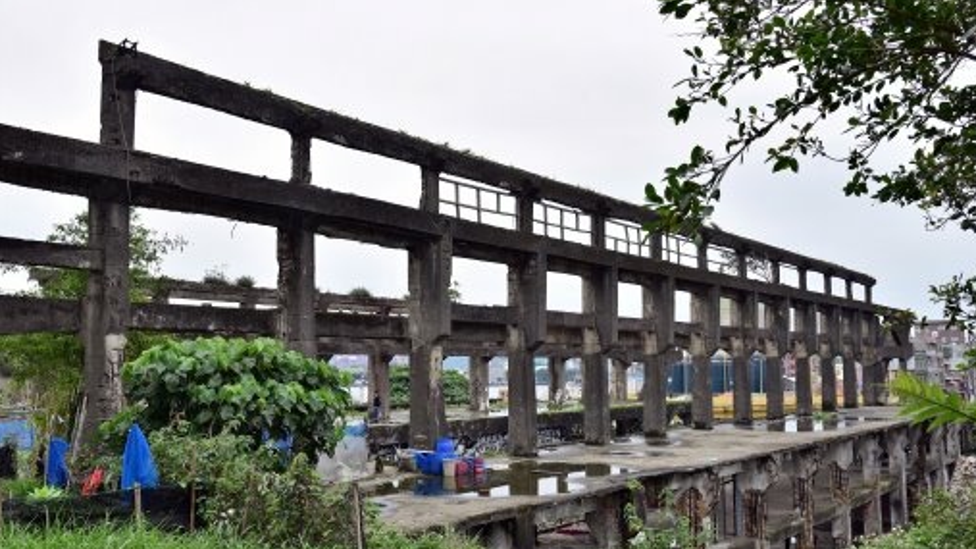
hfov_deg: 55.3
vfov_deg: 32.8
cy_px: 310
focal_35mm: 36
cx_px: 489
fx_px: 932
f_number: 7.1
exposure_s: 1/125
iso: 100
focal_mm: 34
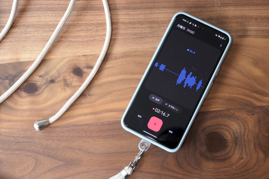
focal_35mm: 60
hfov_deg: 33.4
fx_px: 448
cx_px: 134
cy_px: 90
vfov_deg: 22.6
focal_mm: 22
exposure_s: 1/80
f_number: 4.5
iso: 640
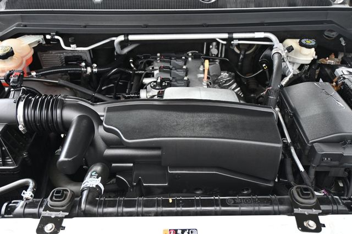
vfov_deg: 41.7
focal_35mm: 32
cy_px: 117
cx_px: 176
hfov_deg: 59.5
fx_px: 308
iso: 400
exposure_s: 1/160
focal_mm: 21
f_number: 4
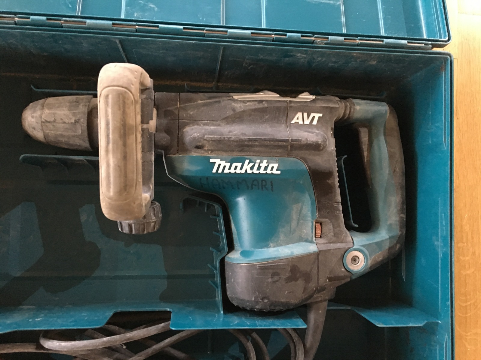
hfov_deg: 61.7
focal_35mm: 29
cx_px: 240
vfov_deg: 48.2
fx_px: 403
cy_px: 180
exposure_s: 1/17
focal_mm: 4.15
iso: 400
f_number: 2.2
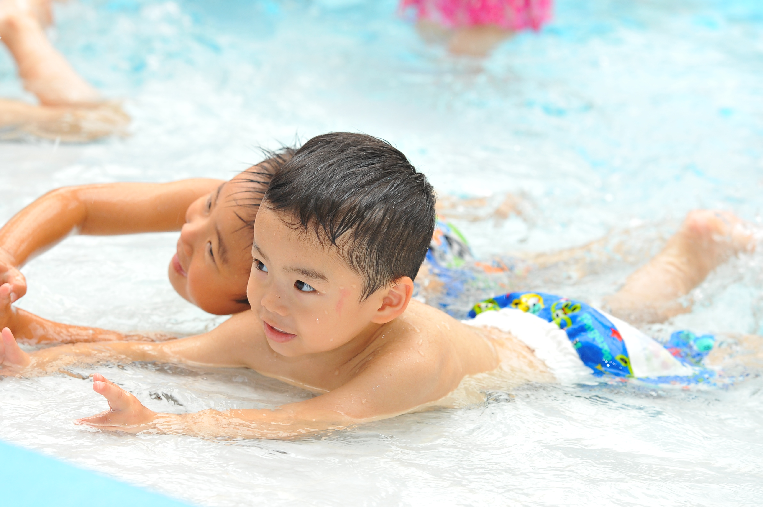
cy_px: 267
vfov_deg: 8.8
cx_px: 293
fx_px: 3283
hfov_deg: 13.2
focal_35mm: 155
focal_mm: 122
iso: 800
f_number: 5
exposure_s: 1/250
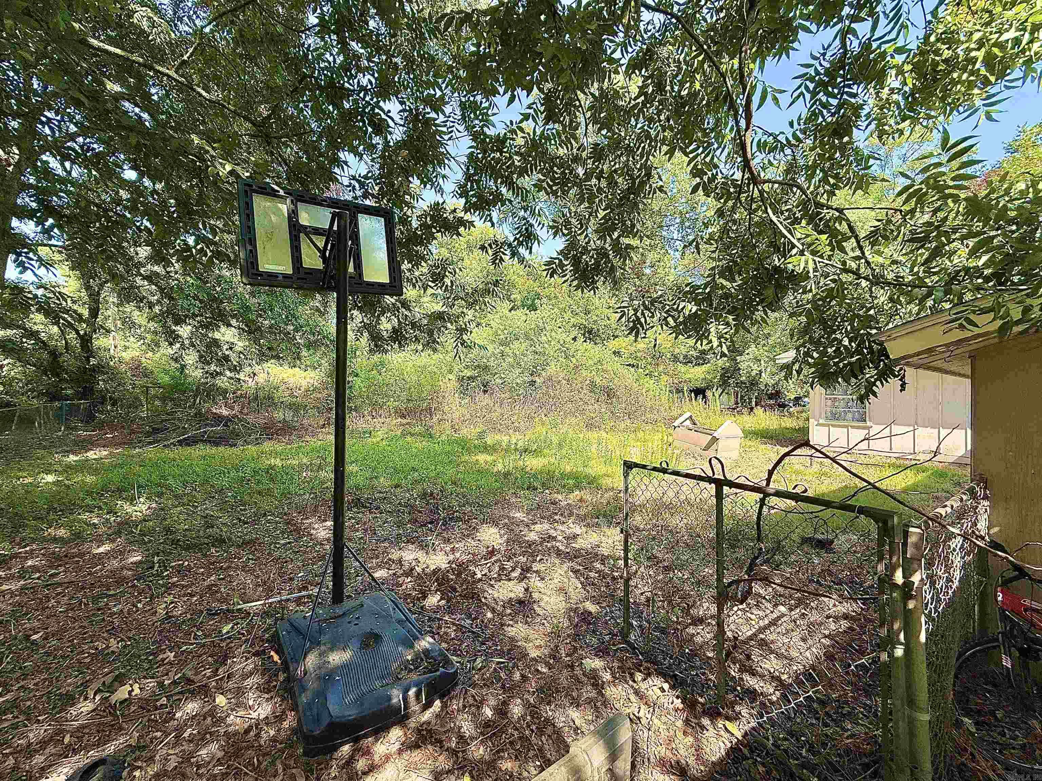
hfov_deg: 102.1
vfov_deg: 85.7
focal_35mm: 14
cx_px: 521
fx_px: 421
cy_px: 390
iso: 50
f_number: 2.2
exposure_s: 1/475
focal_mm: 2.22
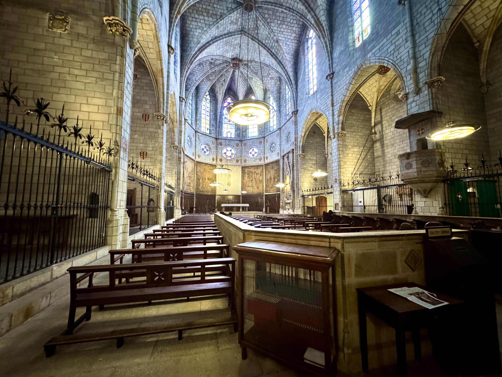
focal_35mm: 14
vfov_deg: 85.7
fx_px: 203
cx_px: 251
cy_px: 188
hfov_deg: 102.1
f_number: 2.2
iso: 1000
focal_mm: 2.22
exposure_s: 1/33
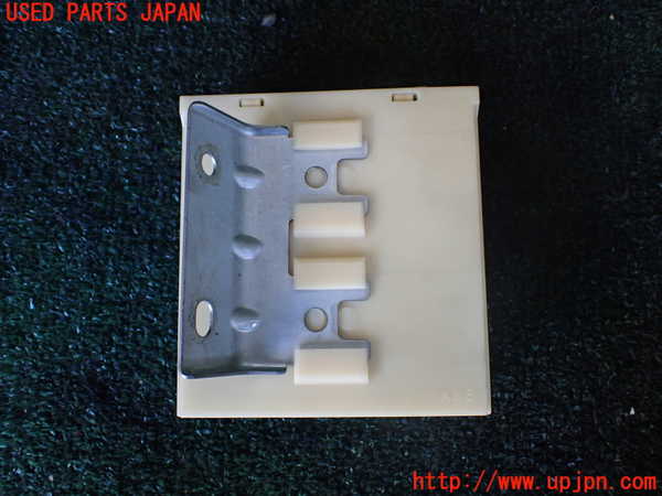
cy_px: 248
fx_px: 574
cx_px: 331
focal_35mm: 30
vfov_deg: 46.8
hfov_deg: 60.0
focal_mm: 5.4
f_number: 2.3
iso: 400
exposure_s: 1/125
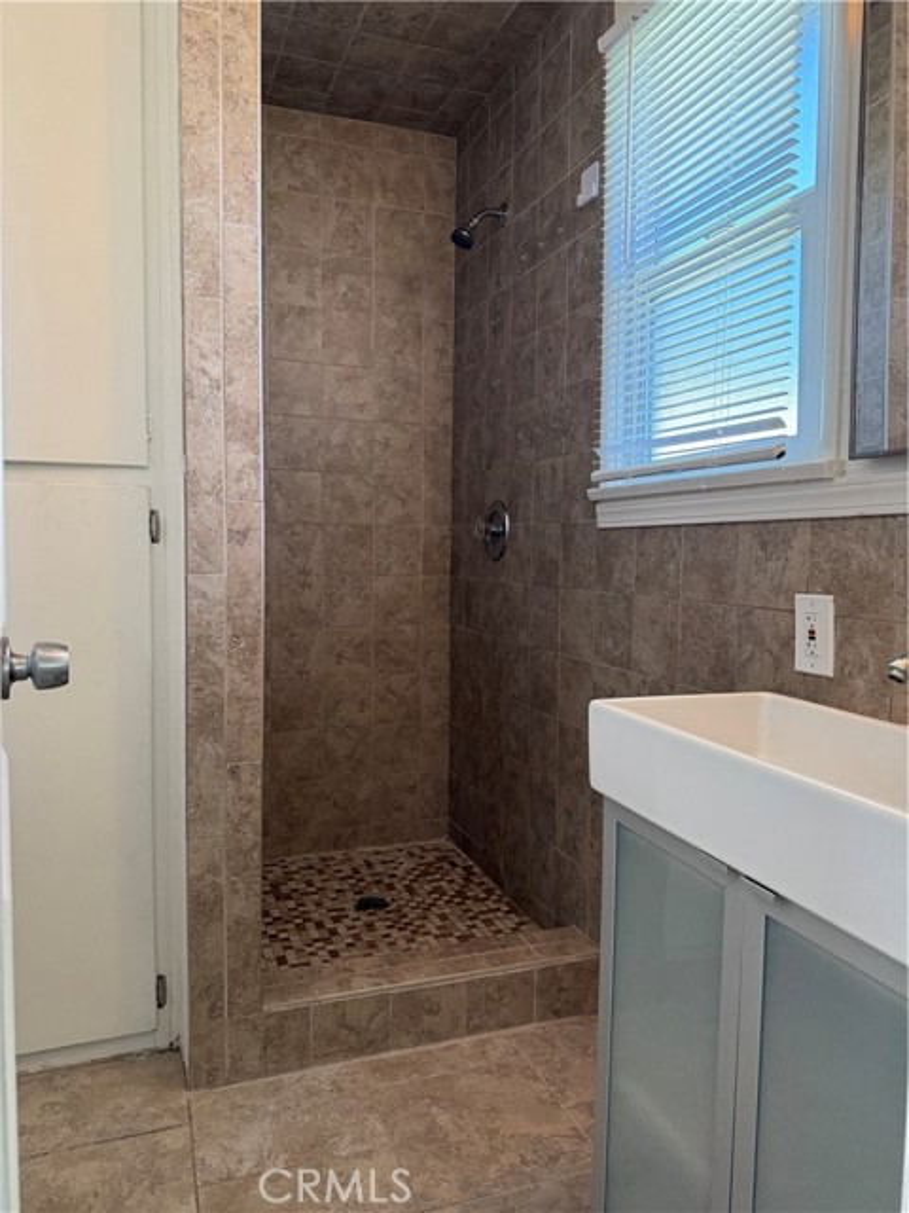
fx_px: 840
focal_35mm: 24
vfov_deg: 71.6
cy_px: 606
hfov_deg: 56.8
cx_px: 454
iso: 320
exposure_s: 1/120
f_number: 1.78
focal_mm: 6.76
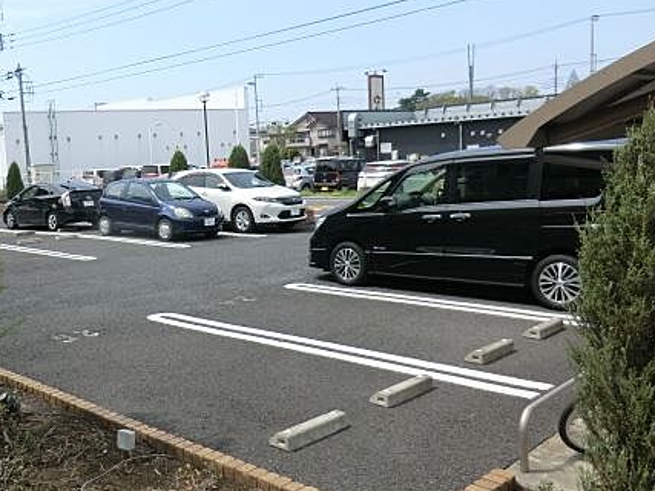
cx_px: 170
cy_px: 238
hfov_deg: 49.5
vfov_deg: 39.6
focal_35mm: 36
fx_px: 681
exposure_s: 1/800
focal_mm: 4.3
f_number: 3.2
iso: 80
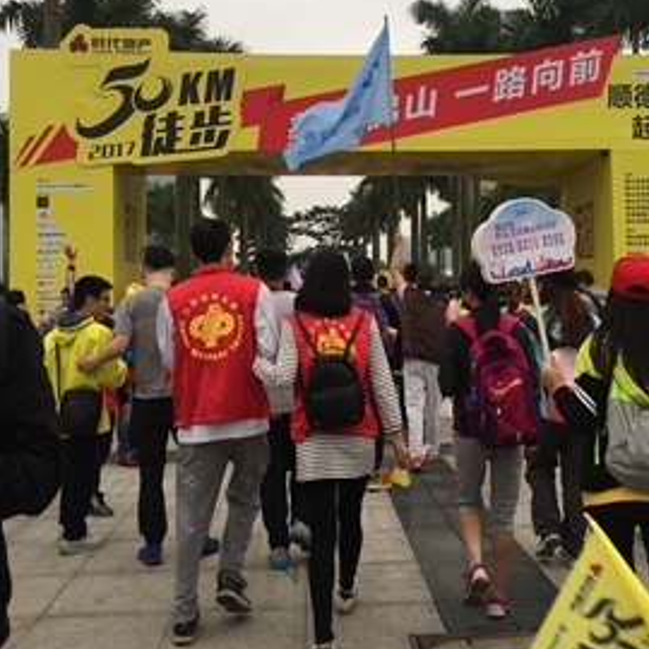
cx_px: 358
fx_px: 806
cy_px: 272
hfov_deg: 43.8
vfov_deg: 43.7
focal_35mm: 38
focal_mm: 4.15
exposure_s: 1/122
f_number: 2.2
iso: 32
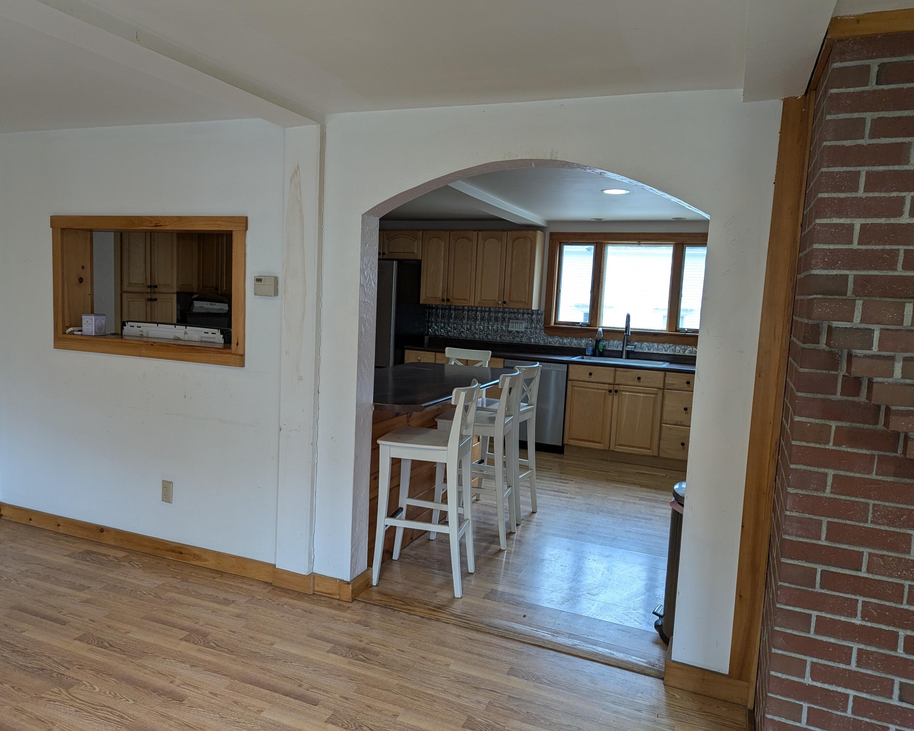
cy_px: 365
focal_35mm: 25
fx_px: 676
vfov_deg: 56.8
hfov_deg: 68.1
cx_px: 438
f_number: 1.85
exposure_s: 1/40
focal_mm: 6.81
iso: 63
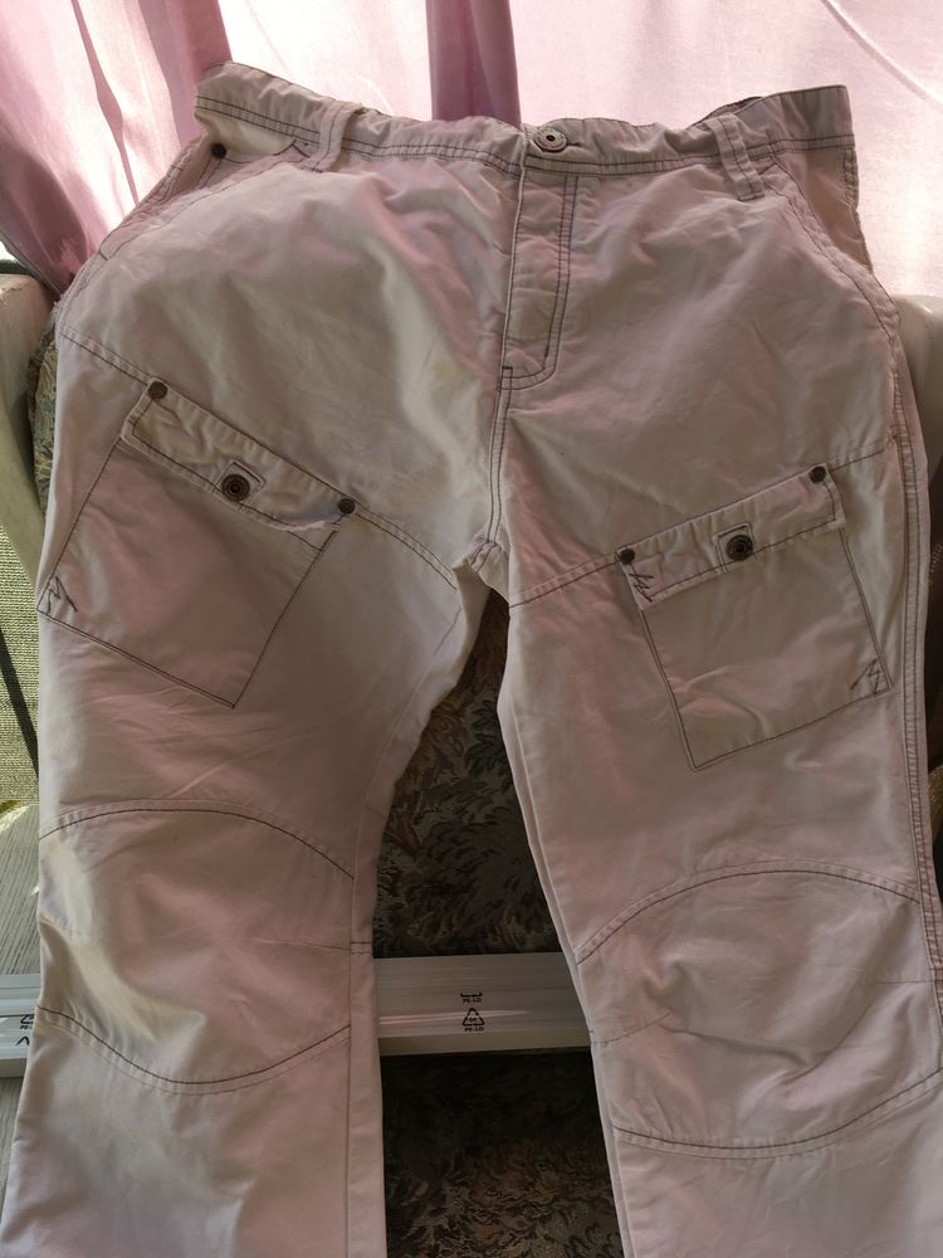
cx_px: 472
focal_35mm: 29
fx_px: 1053
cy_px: 629
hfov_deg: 48.2
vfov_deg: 61.7
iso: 25
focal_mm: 4.15
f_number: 2.2
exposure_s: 1/278
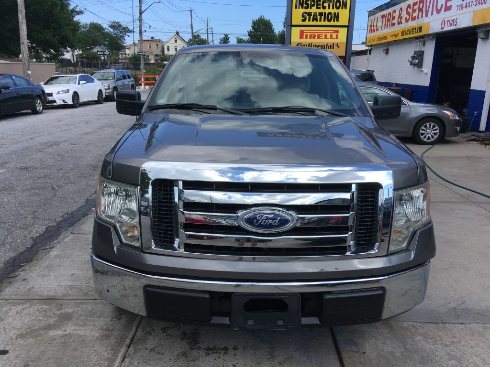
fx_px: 411
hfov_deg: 61.7
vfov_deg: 48.2
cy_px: 184
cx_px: 245
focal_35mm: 29
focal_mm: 4.15
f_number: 2.2
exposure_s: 1/1083
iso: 25
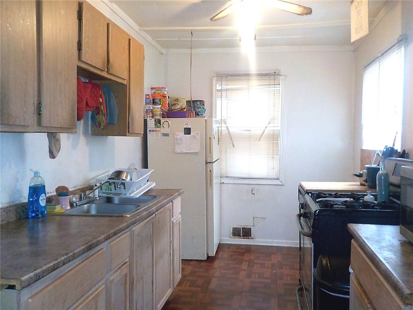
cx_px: 206
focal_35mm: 30
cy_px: 155
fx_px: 358
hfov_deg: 60.0
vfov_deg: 46.8
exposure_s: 1/30
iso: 320
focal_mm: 4.1
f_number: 3.3
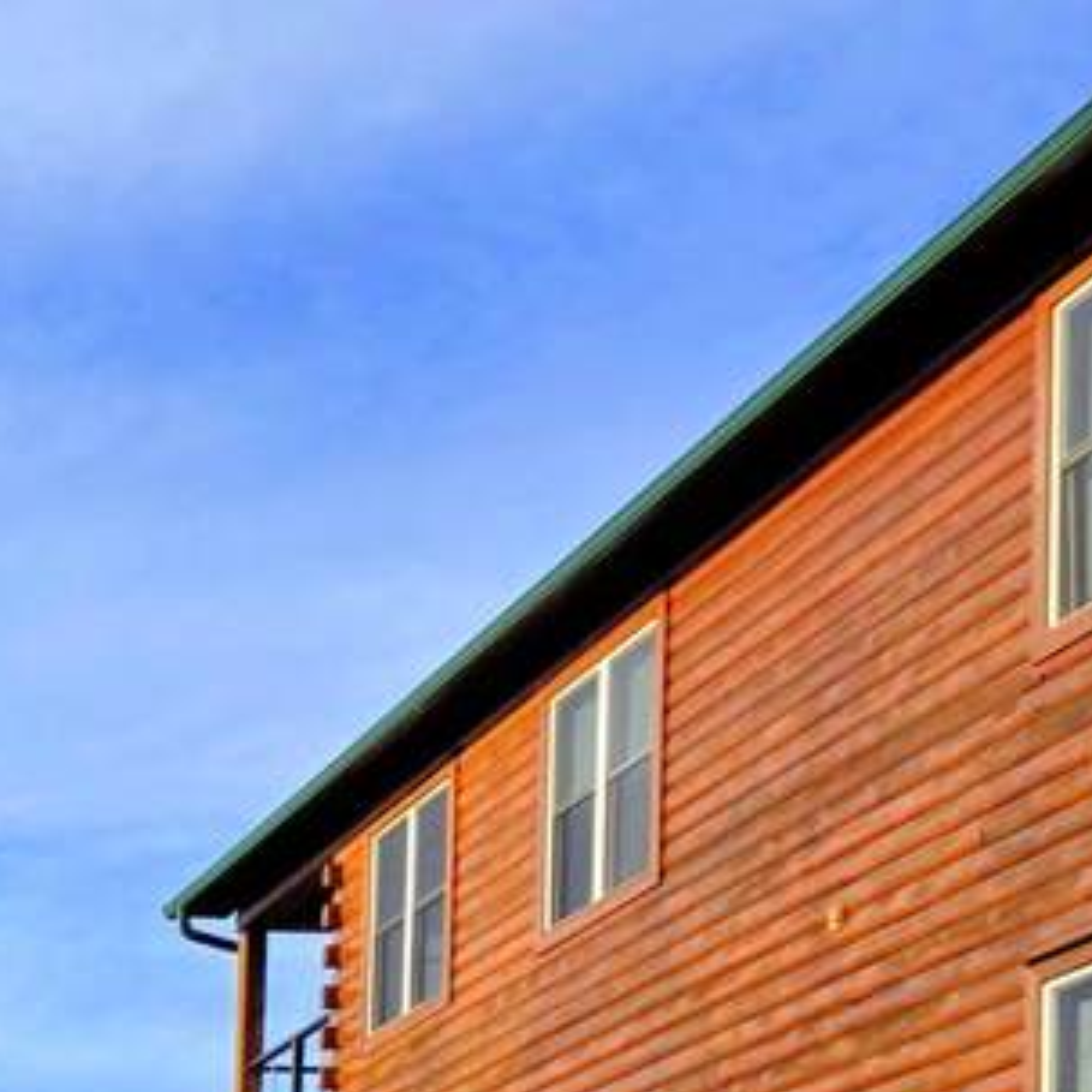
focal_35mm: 86
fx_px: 3069
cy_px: 1492
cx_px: -1175
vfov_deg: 18.5
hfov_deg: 15.5
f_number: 1.7
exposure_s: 1/6355
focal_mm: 6.3
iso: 80
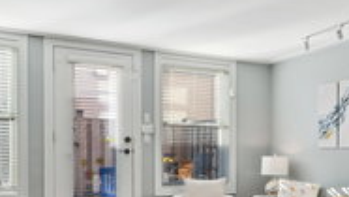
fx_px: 426
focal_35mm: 46
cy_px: 169
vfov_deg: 25.4
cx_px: 206
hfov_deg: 44.4
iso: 100
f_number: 9
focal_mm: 17
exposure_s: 1/3.33
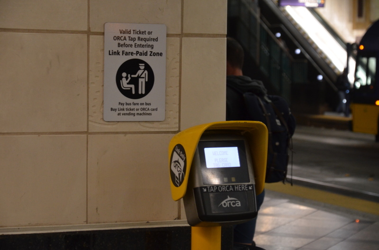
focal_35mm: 98
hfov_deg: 21.0
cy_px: 125
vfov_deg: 14.0
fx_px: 1024
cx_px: 190
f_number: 5
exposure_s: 1/20
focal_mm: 65
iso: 1600
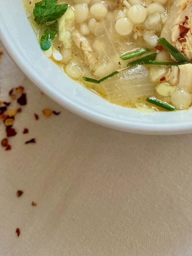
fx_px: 836
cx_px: 175
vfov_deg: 16.7
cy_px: -43
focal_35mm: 113
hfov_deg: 13.0
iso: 64
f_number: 1.78
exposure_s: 1/229
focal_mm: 6.76
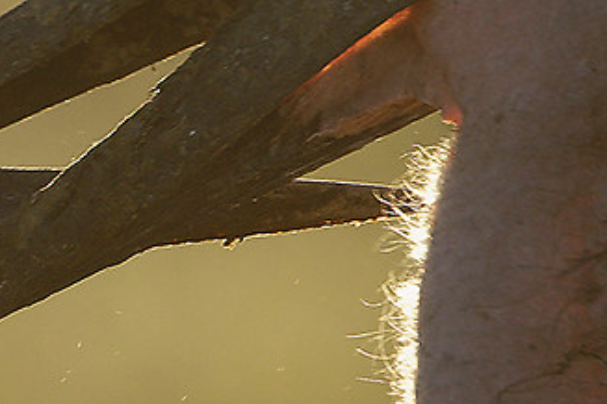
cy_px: 504
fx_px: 61926
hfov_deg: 0.6
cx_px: -709
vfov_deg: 0.4
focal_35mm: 3673
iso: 250
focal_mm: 500
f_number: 4
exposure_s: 1/1000
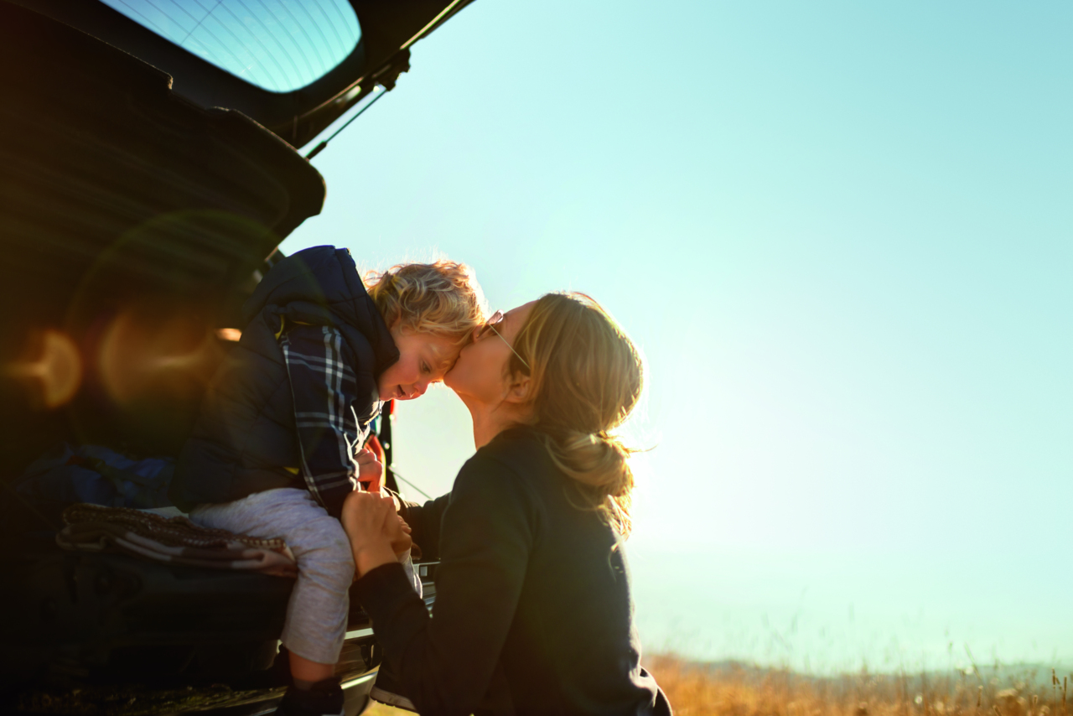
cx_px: 536
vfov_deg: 37.9
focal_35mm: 35
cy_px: 358
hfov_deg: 54.4
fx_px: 1043
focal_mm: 35
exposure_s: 1/4000
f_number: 1.4
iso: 100
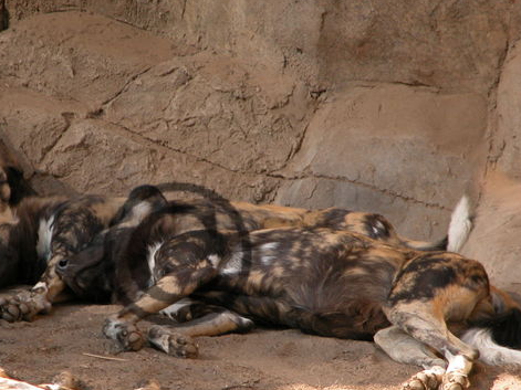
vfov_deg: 3.2
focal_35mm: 469
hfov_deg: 4.2
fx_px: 7057
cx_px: 177
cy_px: 255
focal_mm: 71.2
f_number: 4.2
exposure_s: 1/135
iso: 100
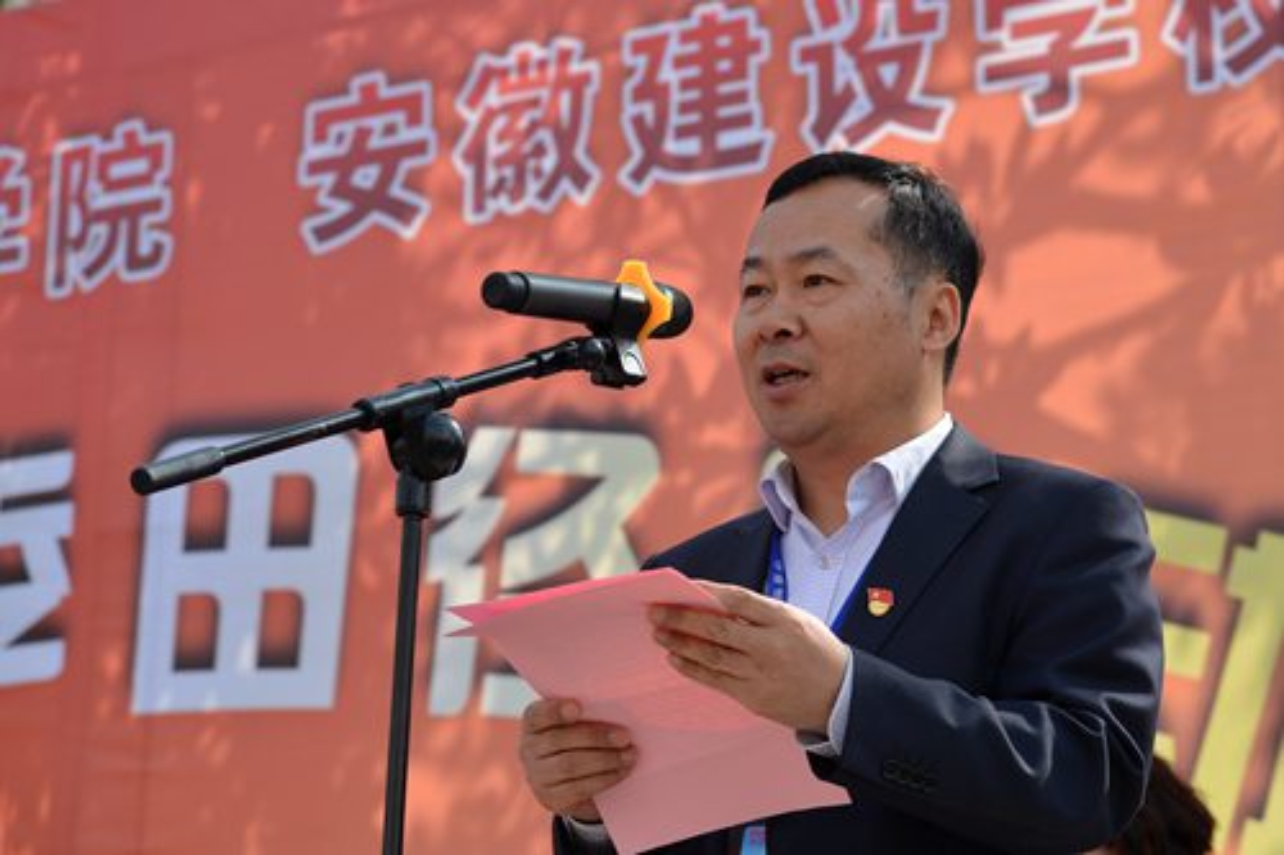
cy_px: 428
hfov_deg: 19.5
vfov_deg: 13.0
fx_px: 3744
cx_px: 642
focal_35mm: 105
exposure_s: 1/250
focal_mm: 105
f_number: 8
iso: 140
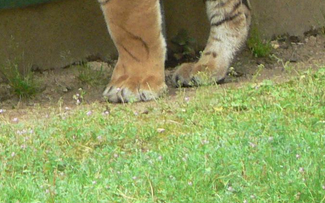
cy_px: -136
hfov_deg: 1.9
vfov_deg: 1.2
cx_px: -103
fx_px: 9840
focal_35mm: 1111
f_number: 4
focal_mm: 46.2
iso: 200
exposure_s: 1/160
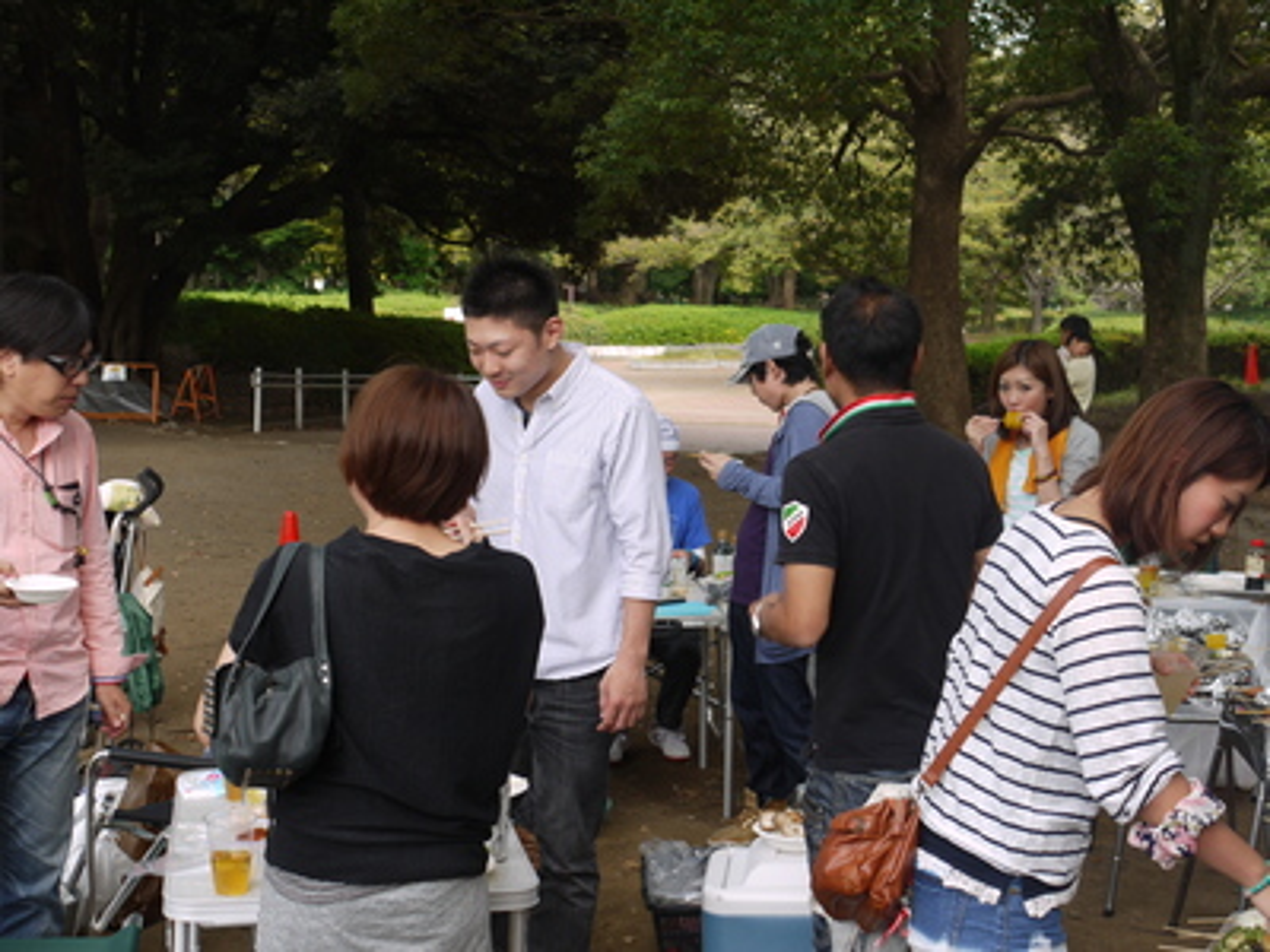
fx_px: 1908
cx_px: 635
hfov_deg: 36.8
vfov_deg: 28.0
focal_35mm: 52
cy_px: 476
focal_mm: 26
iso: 100
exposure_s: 1/100
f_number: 5.6
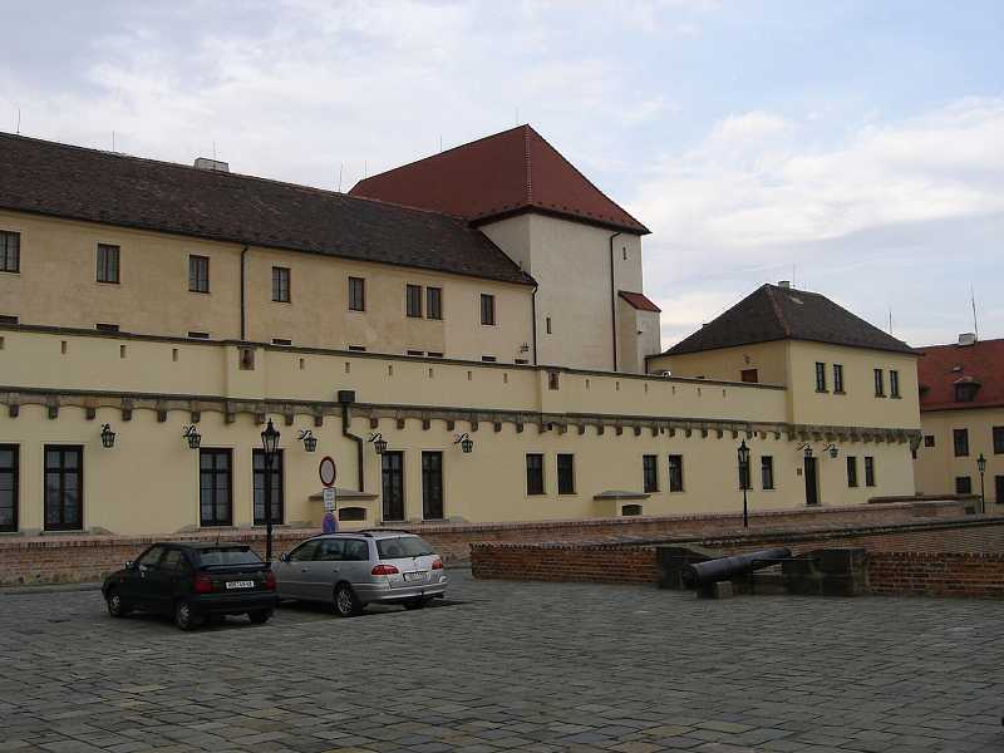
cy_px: 376
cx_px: 502
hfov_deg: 49.0
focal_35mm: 38
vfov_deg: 37.7
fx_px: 1102
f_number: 4.4
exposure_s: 1/320
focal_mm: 6.3
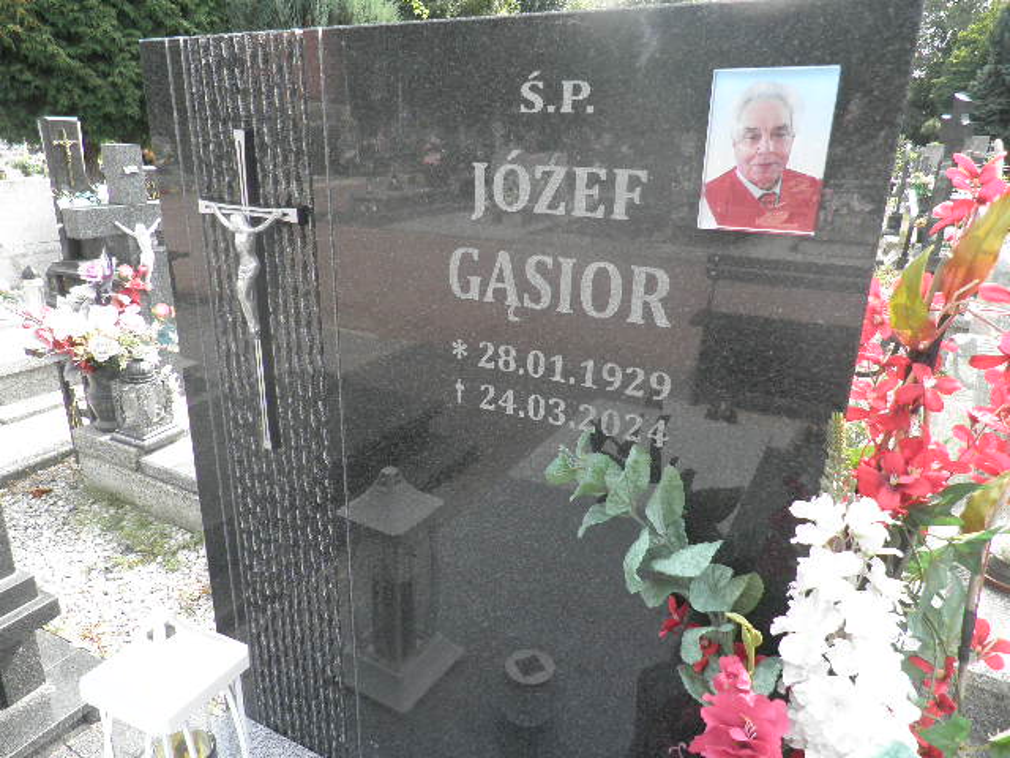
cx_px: 505
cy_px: 379
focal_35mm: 24
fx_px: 700
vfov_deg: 56.8
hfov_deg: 71.6
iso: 64
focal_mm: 4.3
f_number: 3.3
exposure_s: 1/160
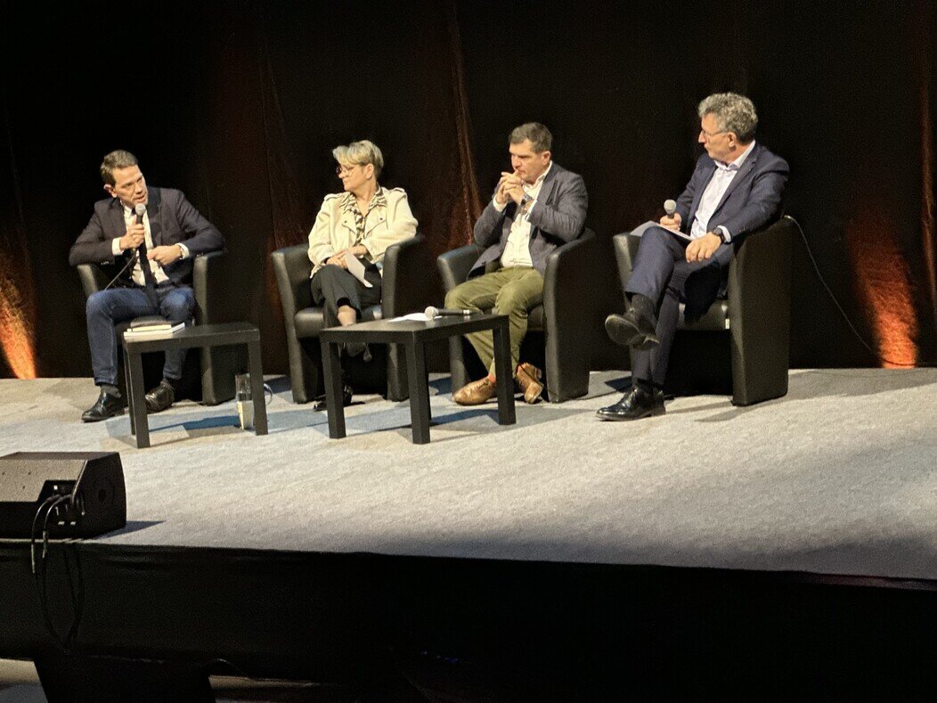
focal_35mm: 77
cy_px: 352
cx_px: 468
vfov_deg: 19.1
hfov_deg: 25.3
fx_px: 2084
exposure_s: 1/36
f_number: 2.8
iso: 1250
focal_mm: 9
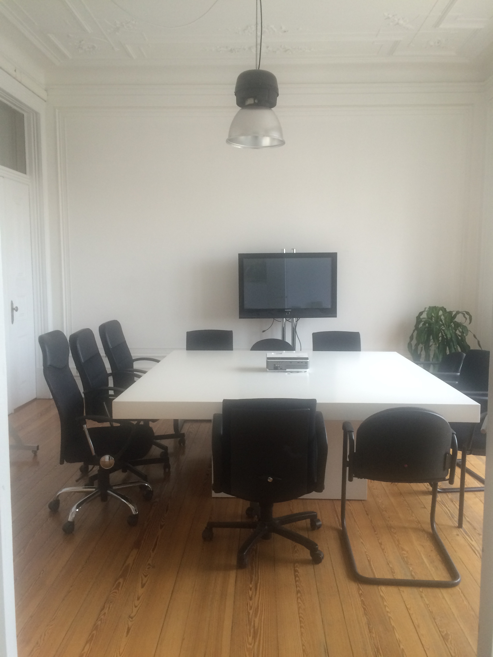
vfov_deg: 61.7
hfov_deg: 48.2
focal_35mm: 29
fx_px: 551
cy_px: 328
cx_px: 246
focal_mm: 4.15
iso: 125
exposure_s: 1/33
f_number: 2.2
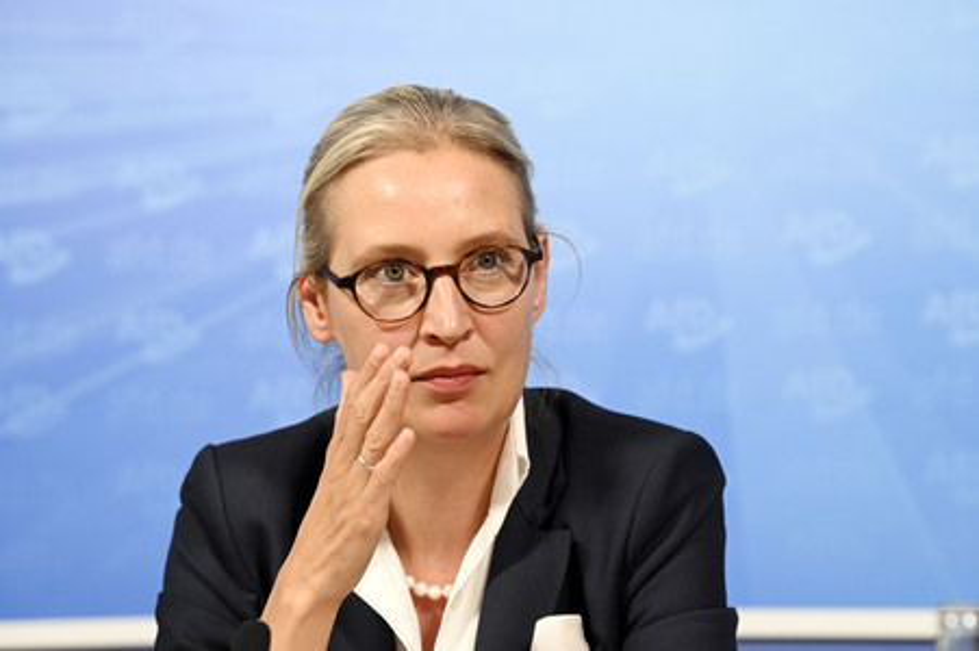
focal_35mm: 200
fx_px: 5435
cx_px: 490
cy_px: 326
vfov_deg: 6.9
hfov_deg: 10.3
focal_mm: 200
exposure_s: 1/640
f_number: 5.6
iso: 3200
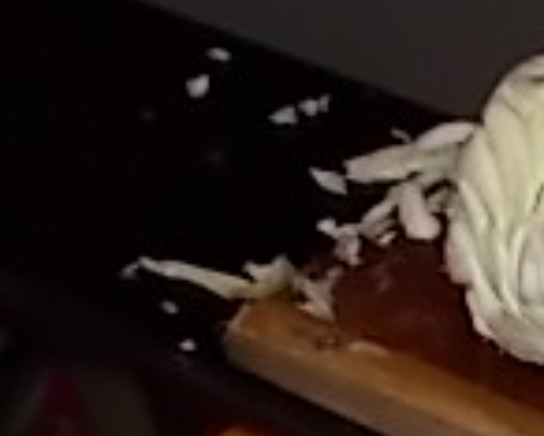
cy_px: 738
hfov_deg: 15.8
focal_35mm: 111
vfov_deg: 12.8
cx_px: 823
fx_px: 1788
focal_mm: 4.6
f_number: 3.2
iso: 200
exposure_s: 1/25
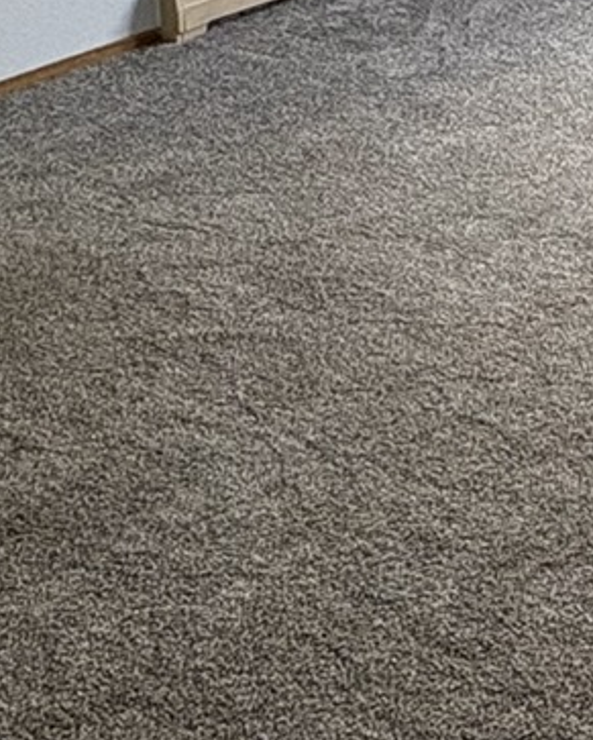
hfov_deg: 18.4
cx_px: 791
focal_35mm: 77
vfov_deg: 22.3
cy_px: -210
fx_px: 1687
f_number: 2.2
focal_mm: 2.22
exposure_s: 1/120
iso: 125
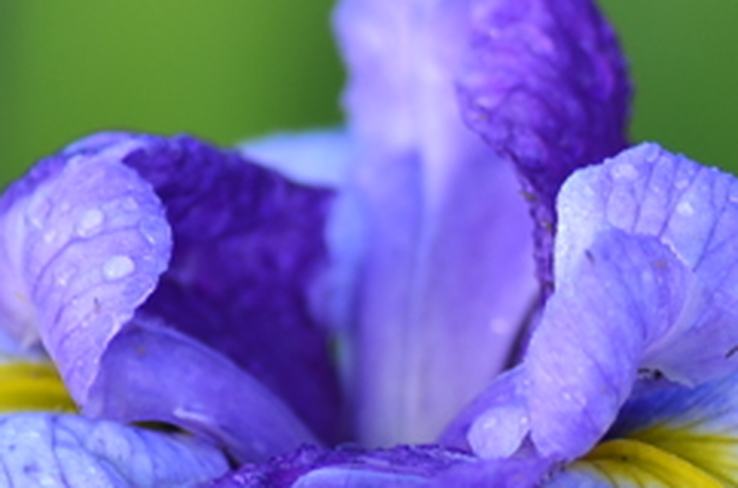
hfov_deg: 3.6
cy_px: 464
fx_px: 11675
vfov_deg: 2.4
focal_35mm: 571
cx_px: 369
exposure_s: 1/320
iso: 100
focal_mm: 90
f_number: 3.2
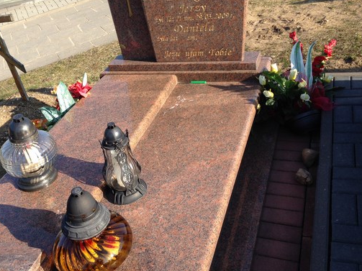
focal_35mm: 42
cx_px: 142
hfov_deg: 44.5
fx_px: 439
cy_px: 111
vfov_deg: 34.2
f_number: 2.4
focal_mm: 4.12
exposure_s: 1/661
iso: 50
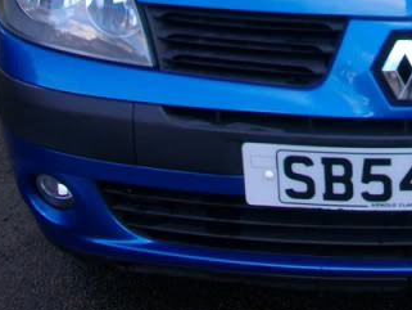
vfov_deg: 13.8
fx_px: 1214
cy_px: -135
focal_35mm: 102
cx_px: 415
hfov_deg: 18.7
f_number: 2.9
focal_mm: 5.7
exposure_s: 1/154
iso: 80
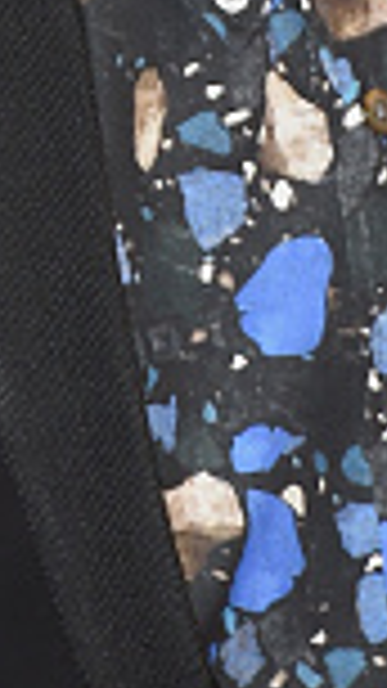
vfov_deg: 1.8
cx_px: 254
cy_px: -238
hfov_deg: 1.0
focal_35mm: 1217
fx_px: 22214
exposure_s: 1/160
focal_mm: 300
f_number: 7.1
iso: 1250
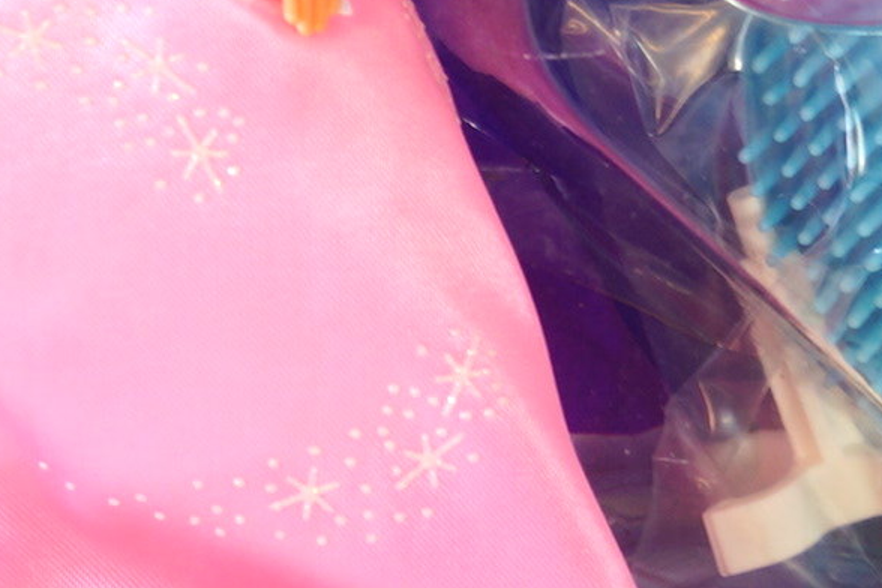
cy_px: -130
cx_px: 378
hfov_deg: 14.8
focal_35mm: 139
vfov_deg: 9.7
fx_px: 3405
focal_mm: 26
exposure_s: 1/10
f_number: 4.5
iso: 100
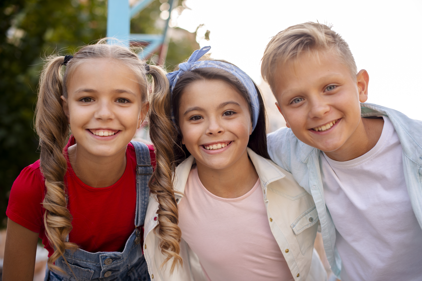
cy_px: 140
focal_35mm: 50
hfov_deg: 39.6
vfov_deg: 27.0
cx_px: 211
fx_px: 586
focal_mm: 50
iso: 250
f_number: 2.8
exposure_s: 1/250
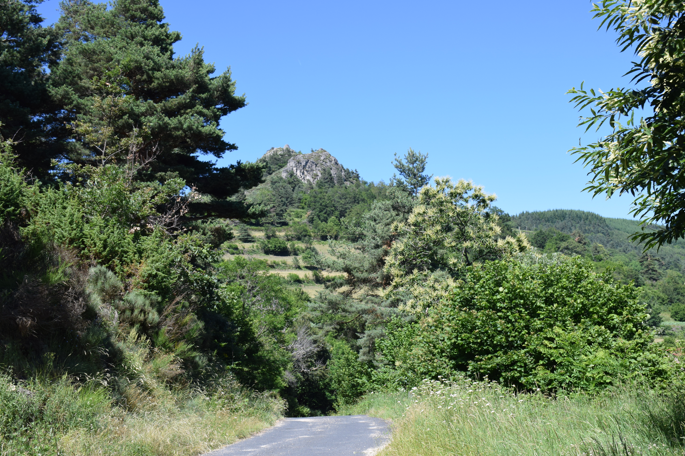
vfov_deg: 29.2
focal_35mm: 46
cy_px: 224
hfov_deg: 42.7
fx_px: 875
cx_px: 337
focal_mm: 30
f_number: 8
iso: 320
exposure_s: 1/250
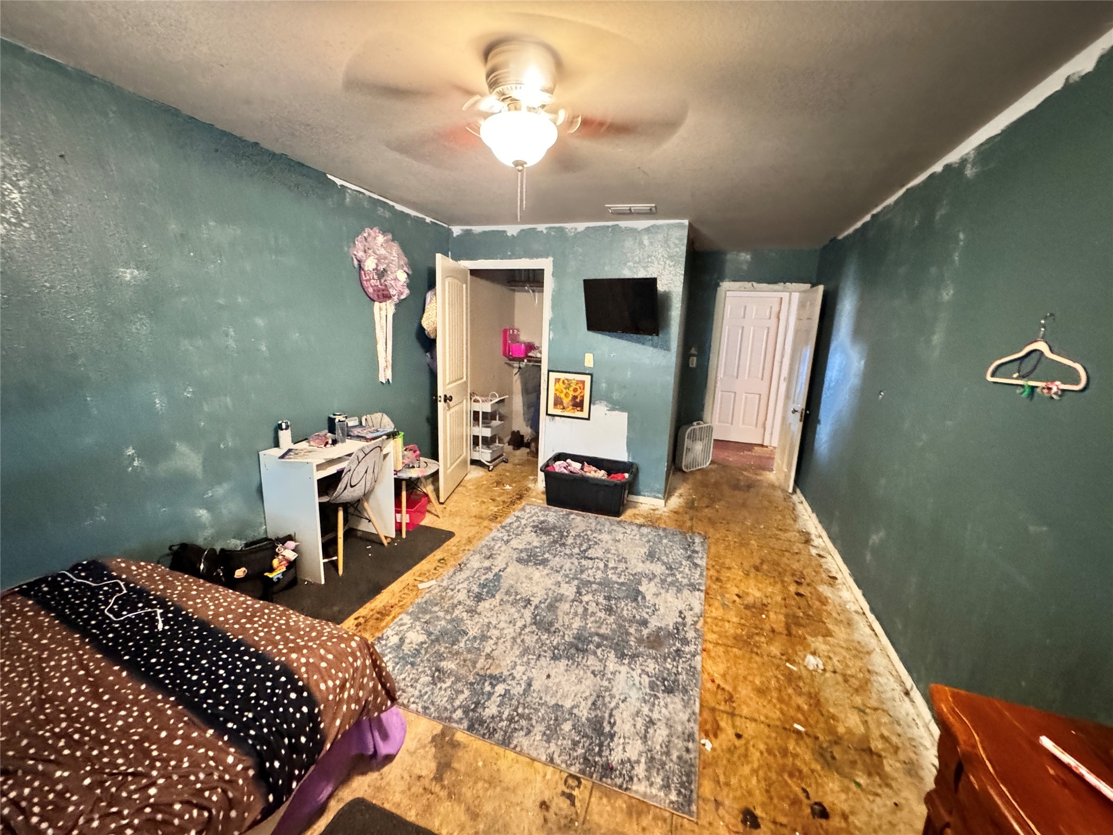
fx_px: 450
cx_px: 556
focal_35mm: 14
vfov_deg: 85.7
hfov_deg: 102.1
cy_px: 418
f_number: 2.2
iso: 1250
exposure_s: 1/30
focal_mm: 2.22
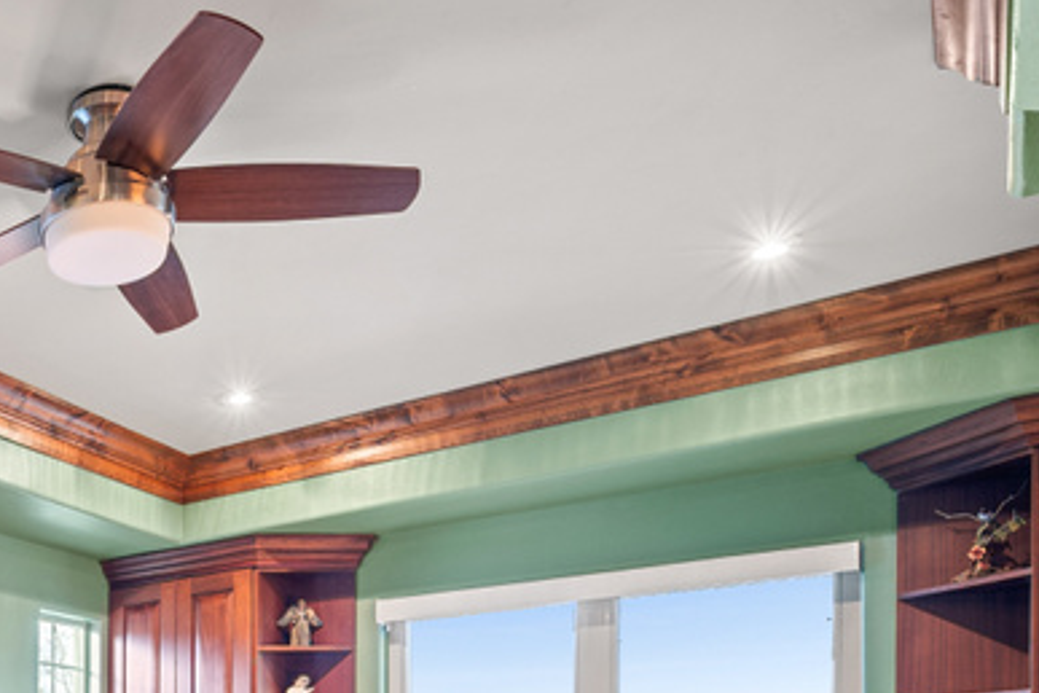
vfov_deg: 31.1
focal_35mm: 37
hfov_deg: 42.1
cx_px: -78
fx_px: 1068
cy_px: 802
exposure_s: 5
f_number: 8
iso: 100
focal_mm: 14
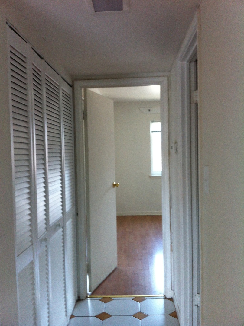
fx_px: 330
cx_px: 122
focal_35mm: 35
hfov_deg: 40.6
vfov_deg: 52.7
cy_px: 163
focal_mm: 3.85
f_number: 2.8
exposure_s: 1/15
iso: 125
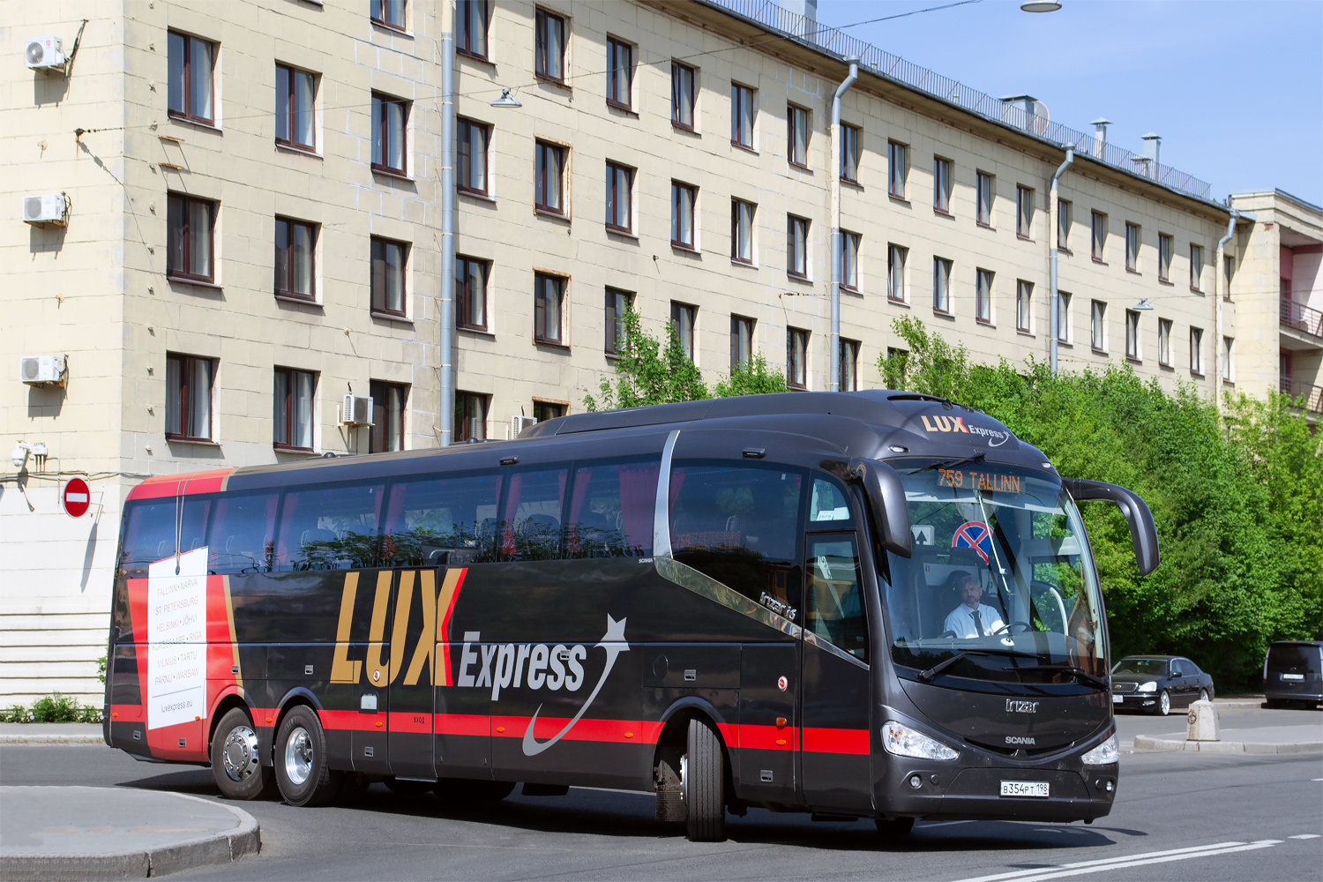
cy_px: 441
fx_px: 2646
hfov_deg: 28.1
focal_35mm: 72
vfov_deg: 18.9
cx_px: 662
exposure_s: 1/400
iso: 200
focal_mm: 48
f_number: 8
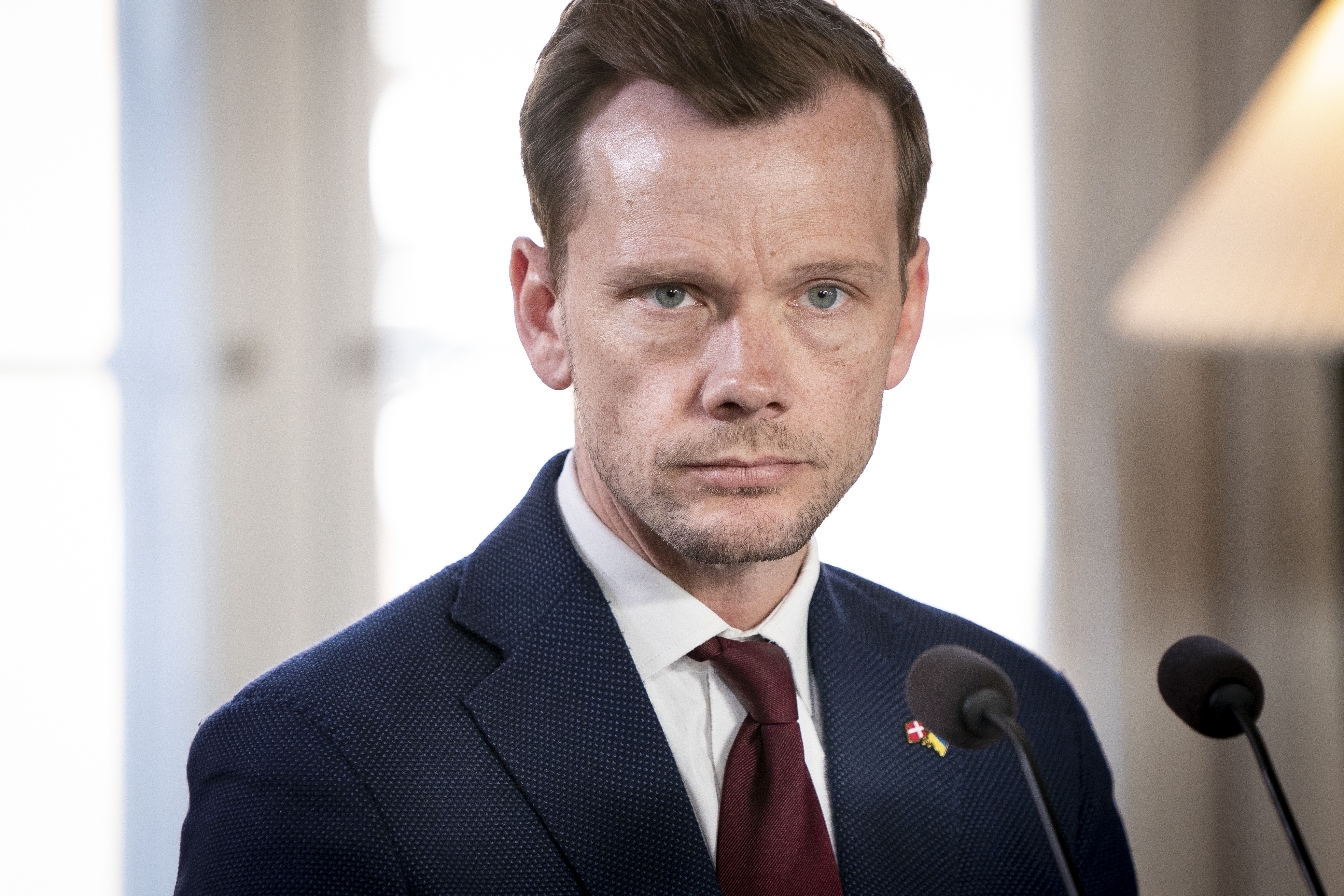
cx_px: 672
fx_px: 11199
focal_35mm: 300
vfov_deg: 4.6
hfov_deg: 6.9
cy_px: 448
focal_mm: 200
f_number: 2.8
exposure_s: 1/320
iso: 2000
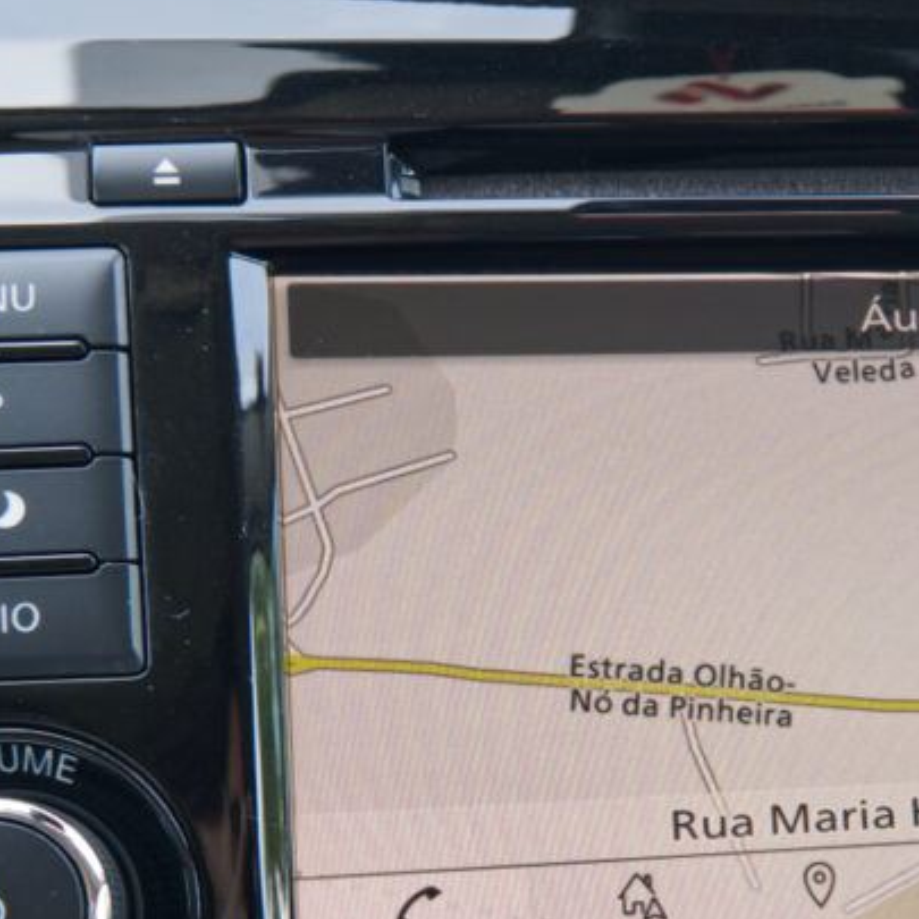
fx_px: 2133
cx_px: 883
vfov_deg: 23.9
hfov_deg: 23.5
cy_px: 736
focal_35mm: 71
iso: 2000
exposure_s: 1/125
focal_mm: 22.1
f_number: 8
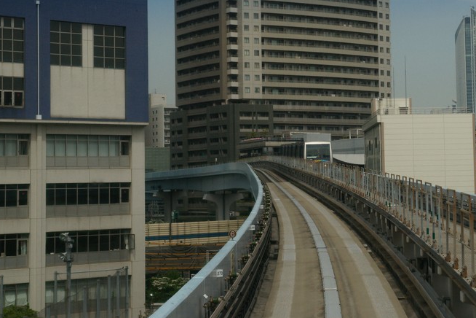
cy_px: 104
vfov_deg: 15.5
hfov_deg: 22.9
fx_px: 1163
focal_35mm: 88
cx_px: 364
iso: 400
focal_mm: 50
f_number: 11
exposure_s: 1/500
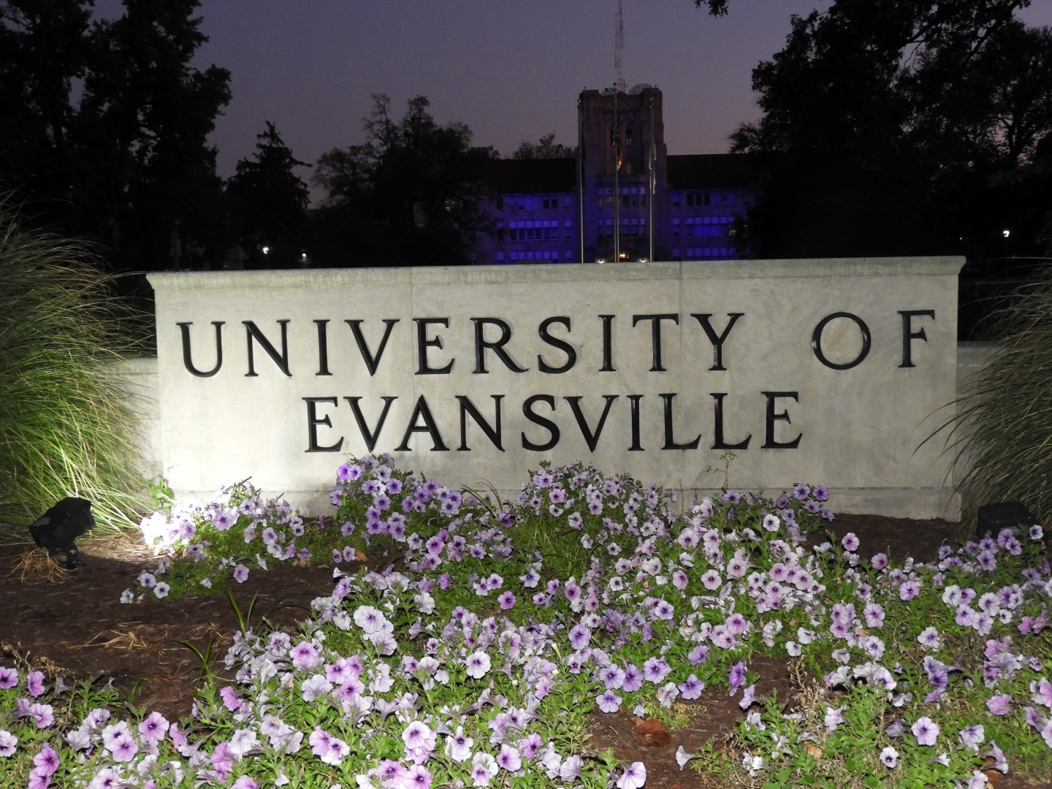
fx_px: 1216
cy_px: 394
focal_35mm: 40
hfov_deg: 46.8
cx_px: 526
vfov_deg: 36.0
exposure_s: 1/30
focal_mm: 7.2
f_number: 3.8
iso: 400
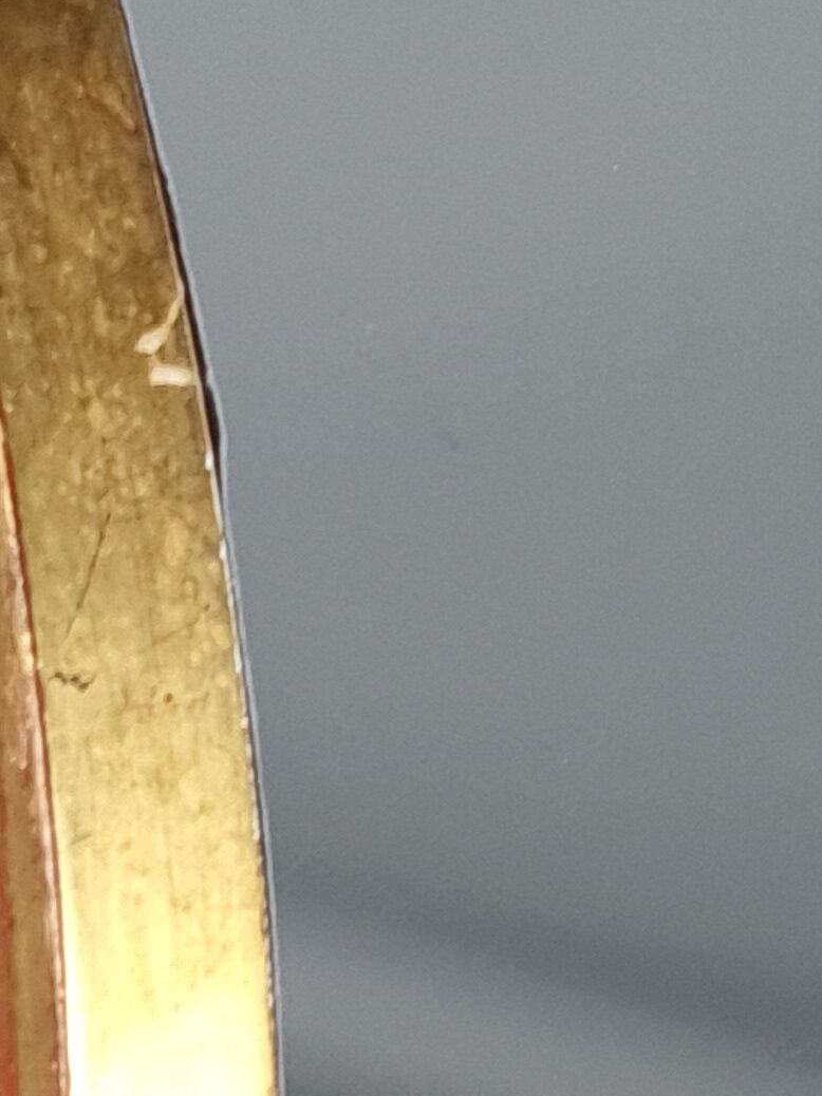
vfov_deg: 19.4
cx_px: -380
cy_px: 781
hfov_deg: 13.8
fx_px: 3199
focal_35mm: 101
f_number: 1.8
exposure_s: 1/50
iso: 100
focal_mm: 5.4
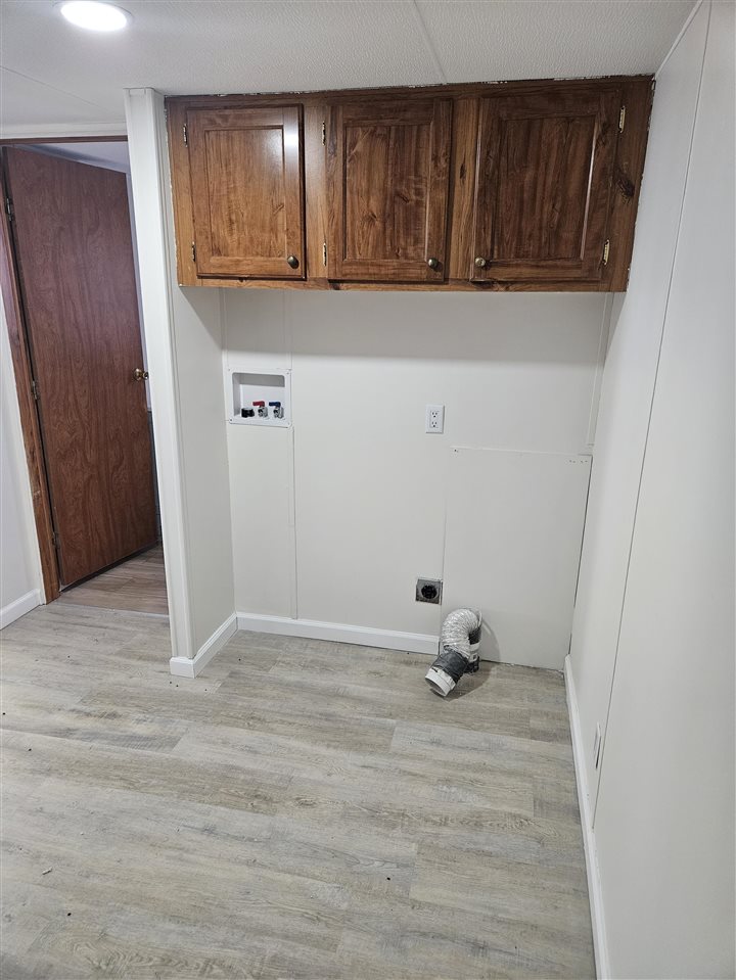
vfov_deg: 73.9
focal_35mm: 23
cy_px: 490
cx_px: 368
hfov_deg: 58.9
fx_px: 652
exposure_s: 1/120
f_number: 1.8
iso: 400
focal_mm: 5.4
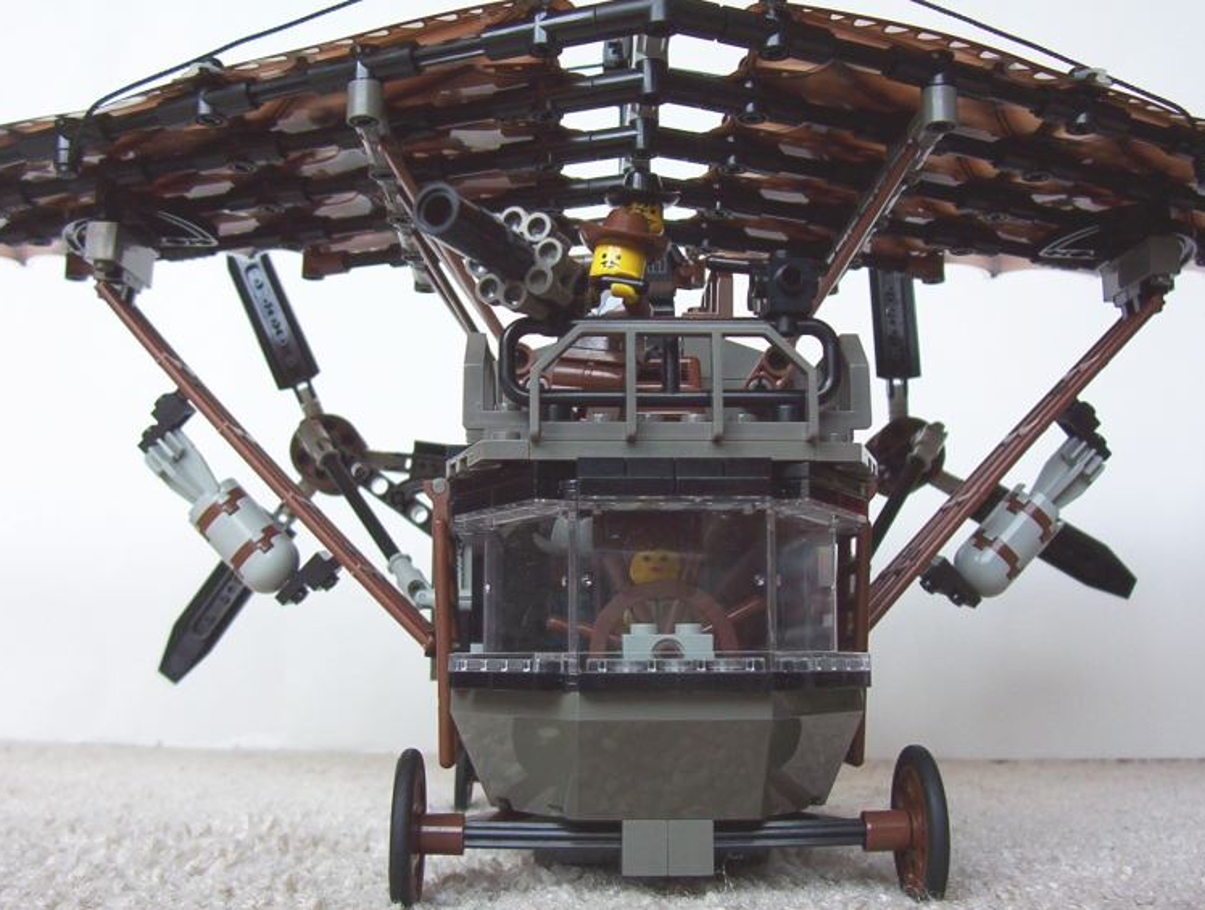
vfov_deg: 31.7
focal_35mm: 46
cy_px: 461
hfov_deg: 41.1
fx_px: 1605
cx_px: 596
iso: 100
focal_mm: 5.77
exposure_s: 1/89.7
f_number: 2.73
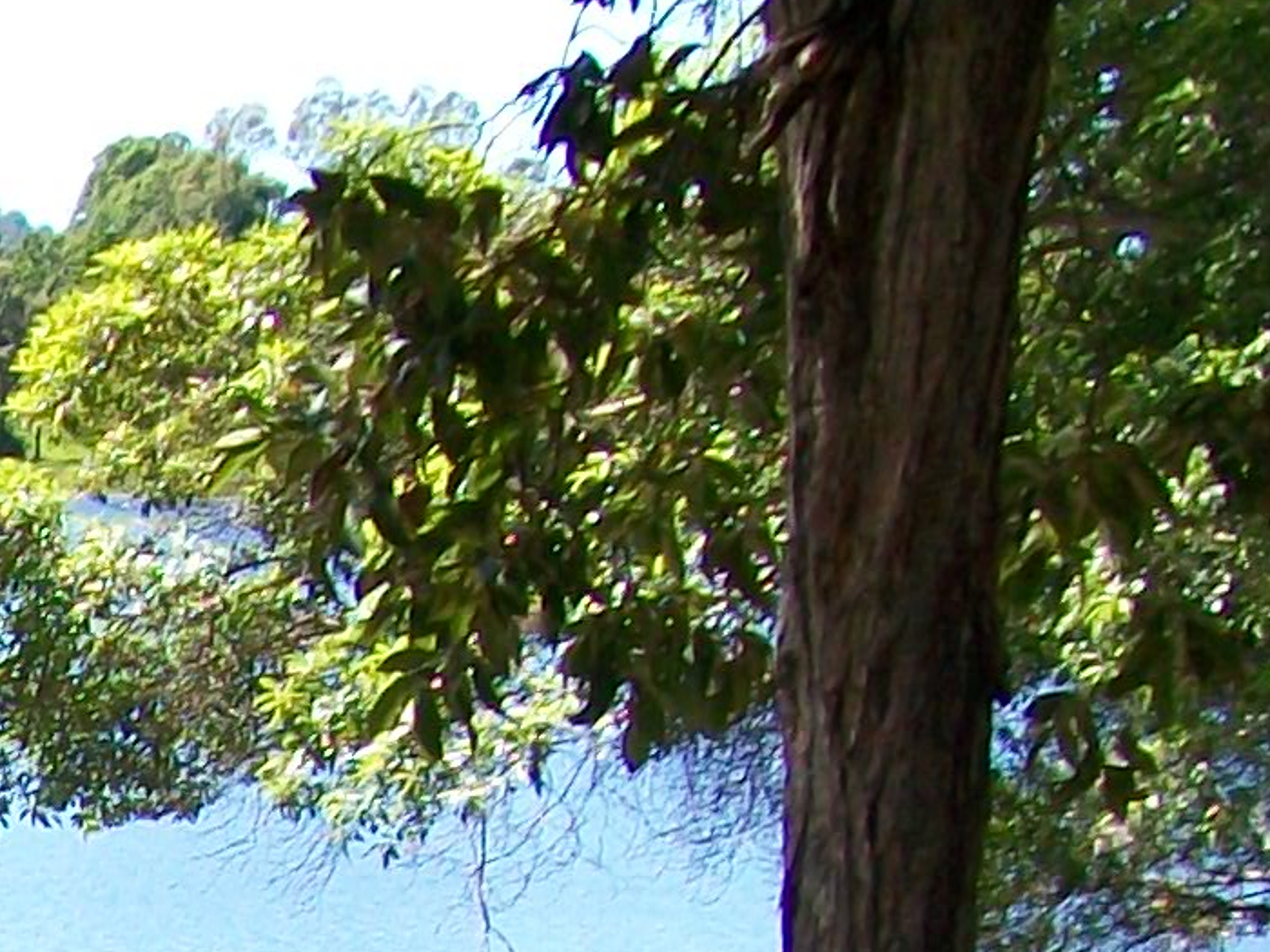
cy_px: 2294
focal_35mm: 178
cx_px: -1615
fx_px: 6531
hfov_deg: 9.9
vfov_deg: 7.7
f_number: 2.7
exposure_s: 1/400
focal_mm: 6.1
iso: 64
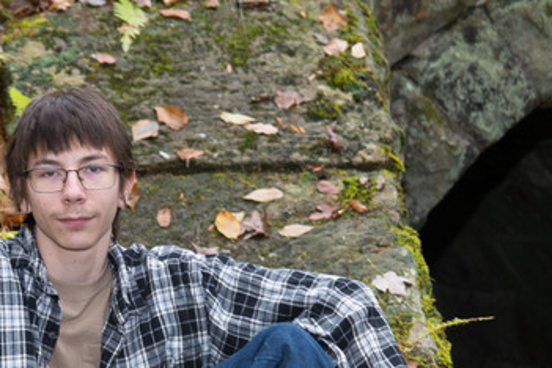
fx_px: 2867
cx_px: 236
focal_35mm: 187
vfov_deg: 7.3
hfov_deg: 11.0
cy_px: 377
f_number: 7.1
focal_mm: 82
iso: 800
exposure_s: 1/160
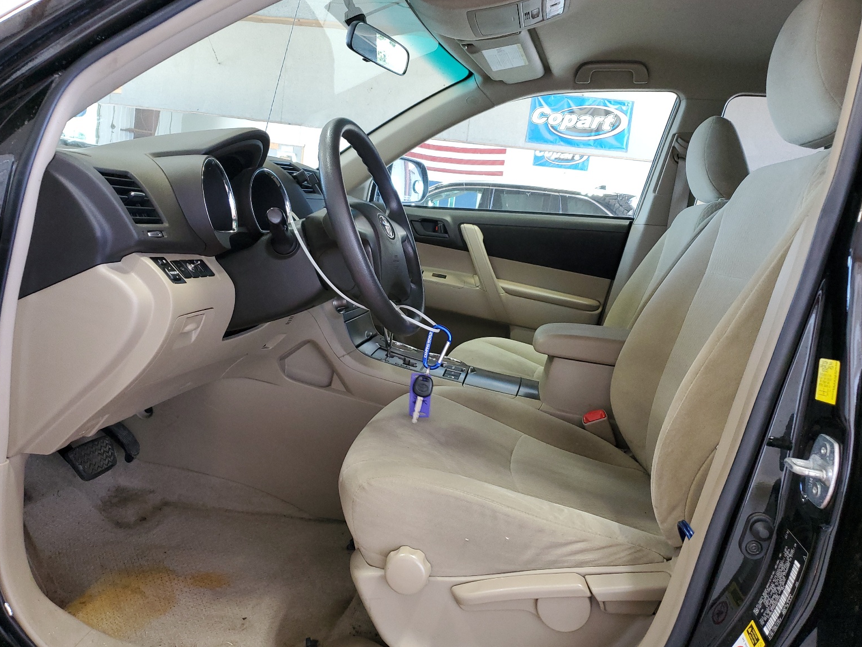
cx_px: 432
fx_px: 672
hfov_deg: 65.3
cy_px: 318
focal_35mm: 27
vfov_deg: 51.4
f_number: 1.5
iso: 156
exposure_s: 1/60.2
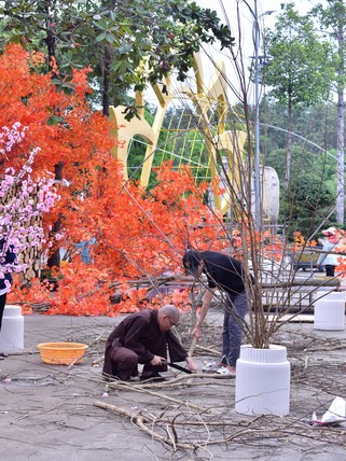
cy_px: 232
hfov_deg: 19.6
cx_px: -2
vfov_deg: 26.7
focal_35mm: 73
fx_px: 973
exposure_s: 1/160
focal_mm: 50
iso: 160
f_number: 5
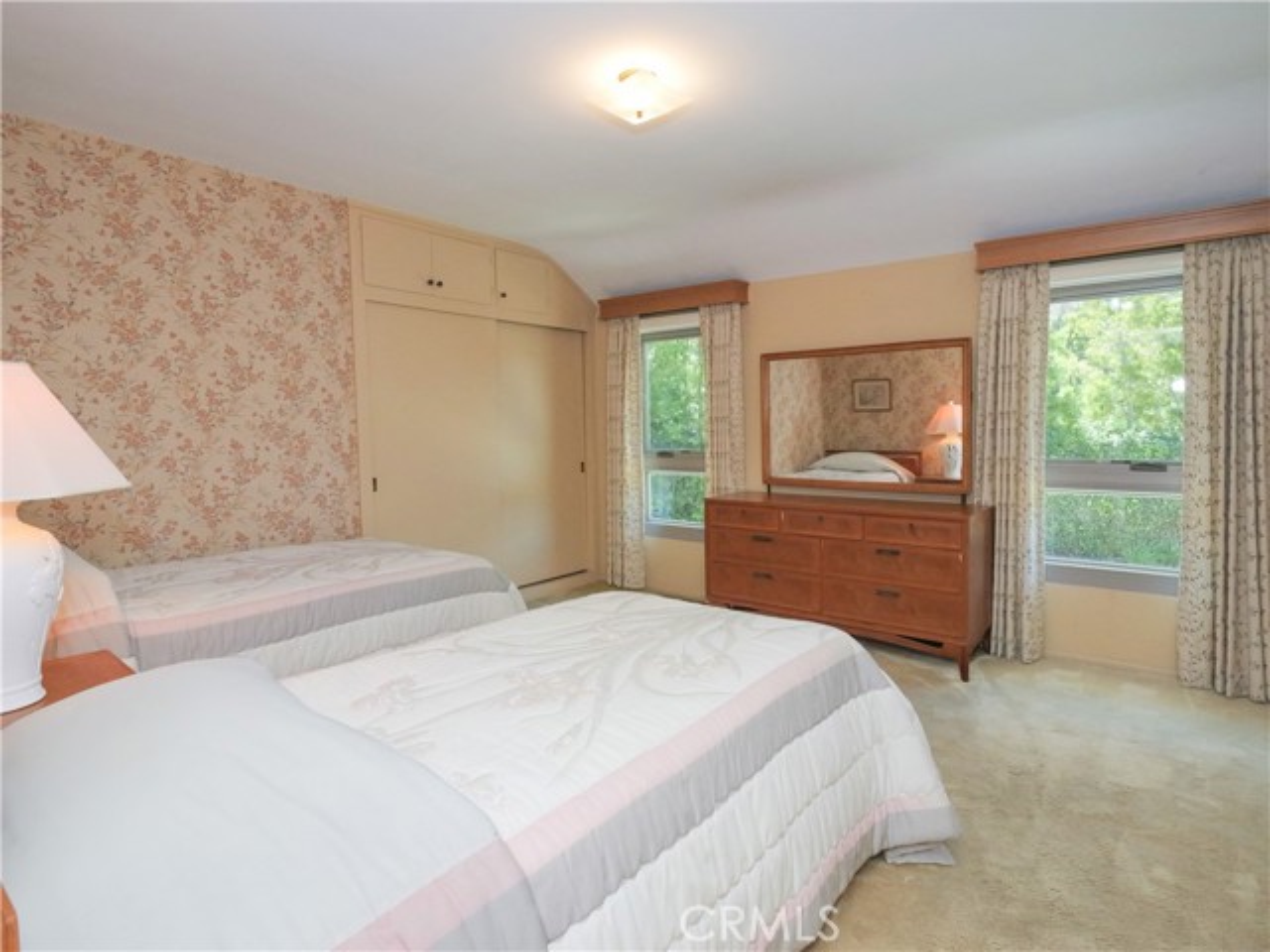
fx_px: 660
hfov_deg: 87.8
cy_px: 476
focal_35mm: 18
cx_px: 635
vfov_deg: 71.6
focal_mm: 9
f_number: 8
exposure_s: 1/250
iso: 2500
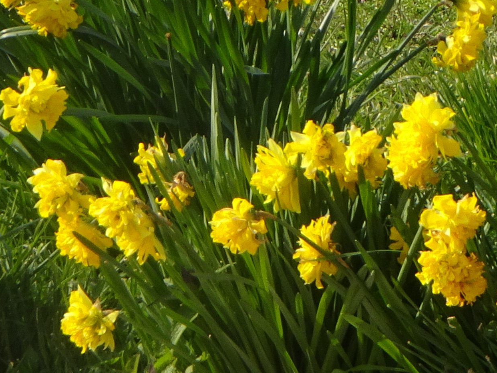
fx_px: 8098
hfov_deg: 3.5
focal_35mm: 564
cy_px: -311
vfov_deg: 2.6
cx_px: 731
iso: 80
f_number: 5.6
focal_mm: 24.36
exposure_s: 1/250
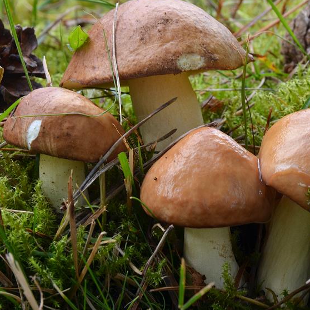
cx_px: 220
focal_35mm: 230
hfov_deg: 7.6
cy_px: 151
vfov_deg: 7.6
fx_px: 2330
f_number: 20
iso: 100
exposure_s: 1/6
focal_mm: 112
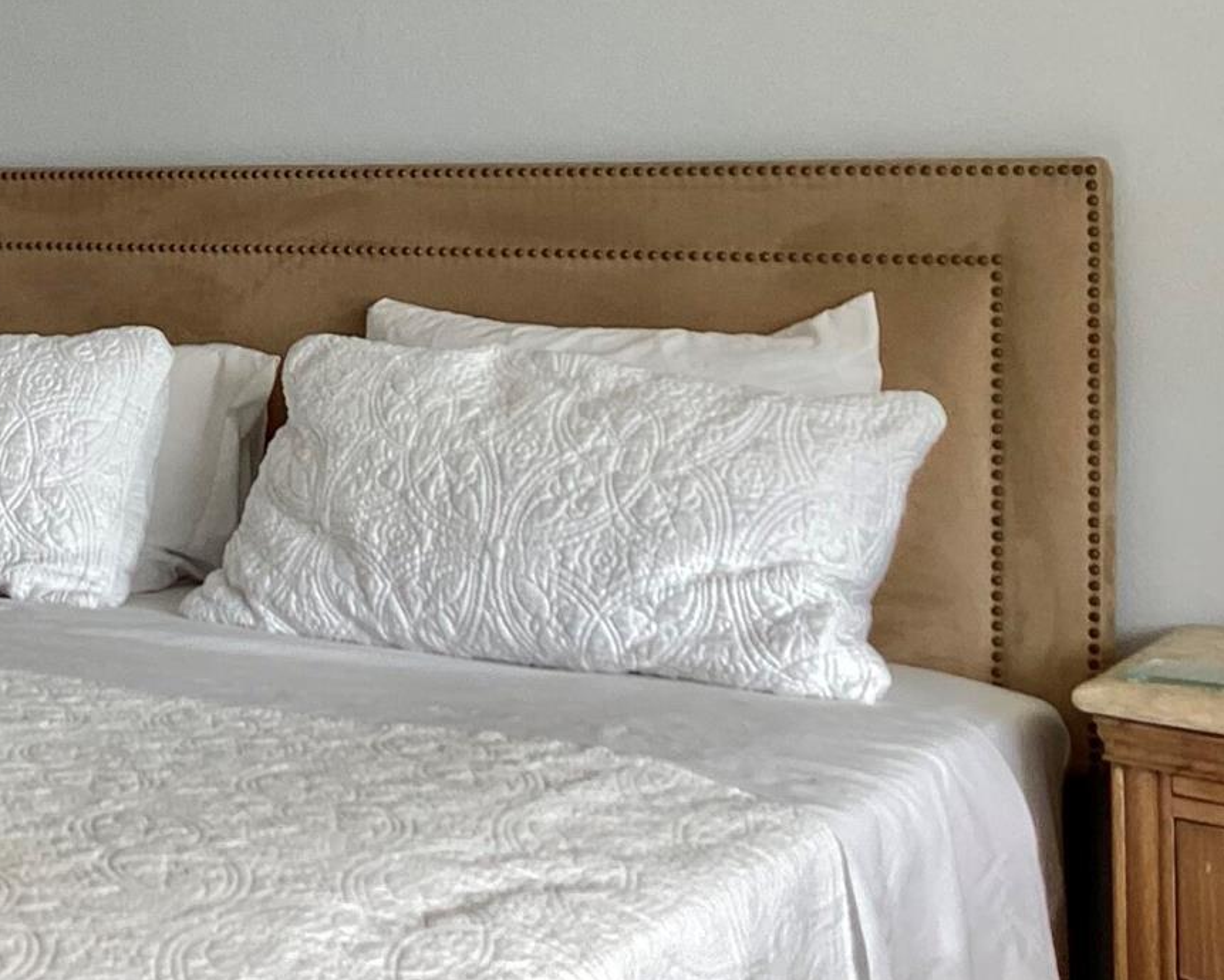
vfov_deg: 20.8
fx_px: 2609
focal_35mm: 72
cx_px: -68
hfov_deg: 24.9
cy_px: 110
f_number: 2.4
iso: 25
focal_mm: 3.3
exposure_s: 1/120
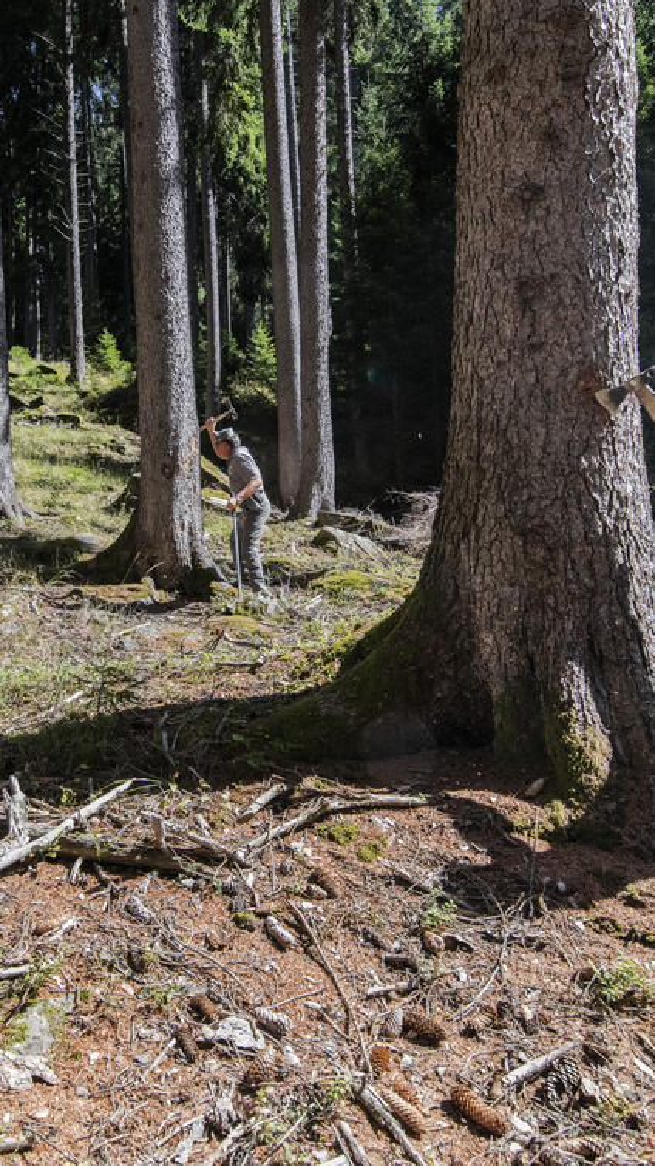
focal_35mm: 26
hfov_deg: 43.6
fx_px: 804
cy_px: 564
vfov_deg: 71.9
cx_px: 212
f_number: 5
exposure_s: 1/1600
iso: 2000
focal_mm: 16
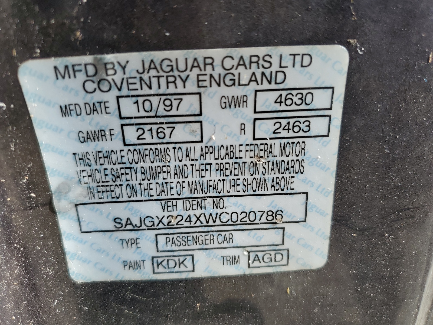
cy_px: 162
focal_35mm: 26
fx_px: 325
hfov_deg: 67.3
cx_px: 216
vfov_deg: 53.1
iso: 50
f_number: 1.5
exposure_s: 1/1250
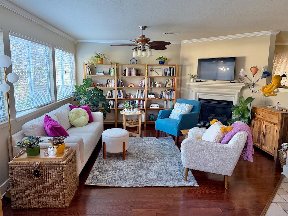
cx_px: 142
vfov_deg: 54.9
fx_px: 208
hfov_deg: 69.4
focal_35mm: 25
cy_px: 106
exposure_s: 1/60
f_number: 1.78
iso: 250
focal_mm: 6.76
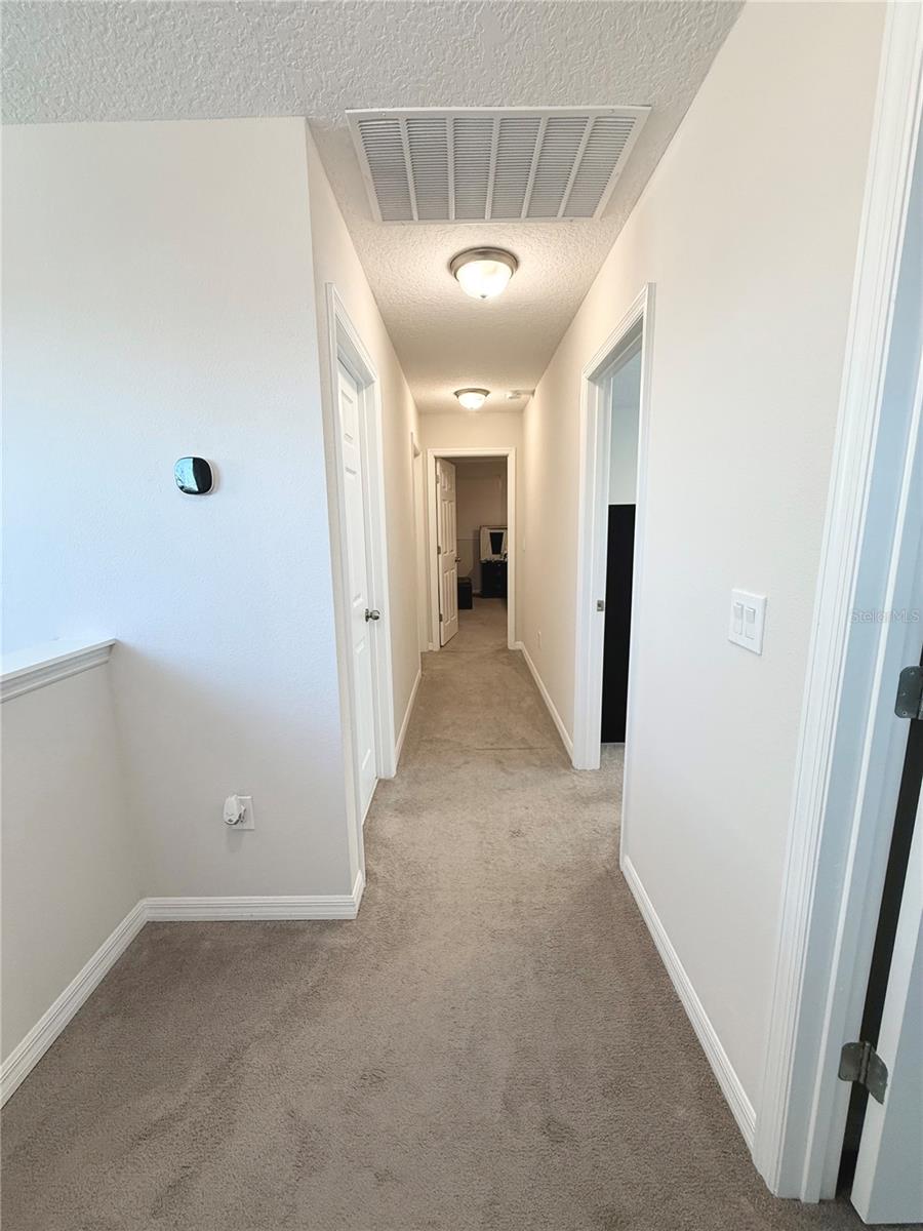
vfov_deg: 102.1
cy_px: 616
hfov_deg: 85.7
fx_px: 498
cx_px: 462
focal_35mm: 14
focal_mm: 2.22
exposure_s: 1/120
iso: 200
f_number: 2.2
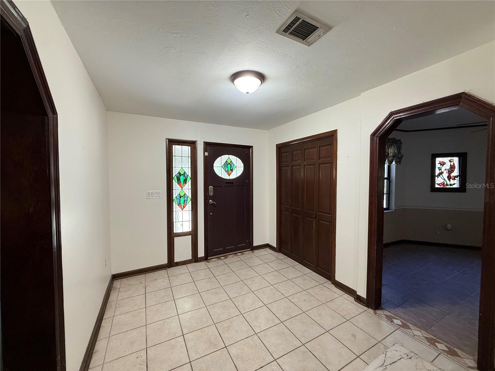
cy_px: 186
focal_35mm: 14
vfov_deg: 85.7
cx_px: 248
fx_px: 200
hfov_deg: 102.1
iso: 200
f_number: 2.2
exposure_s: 1/60
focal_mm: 2.22
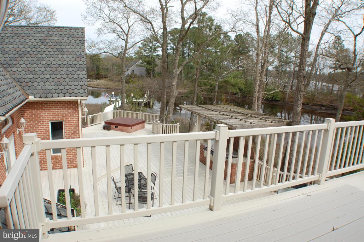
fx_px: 333
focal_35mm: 33
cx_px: 182
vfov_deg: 39.9
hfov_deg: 57.3
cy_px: 121
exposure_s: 1/250
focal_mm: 22
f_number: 8
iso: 200
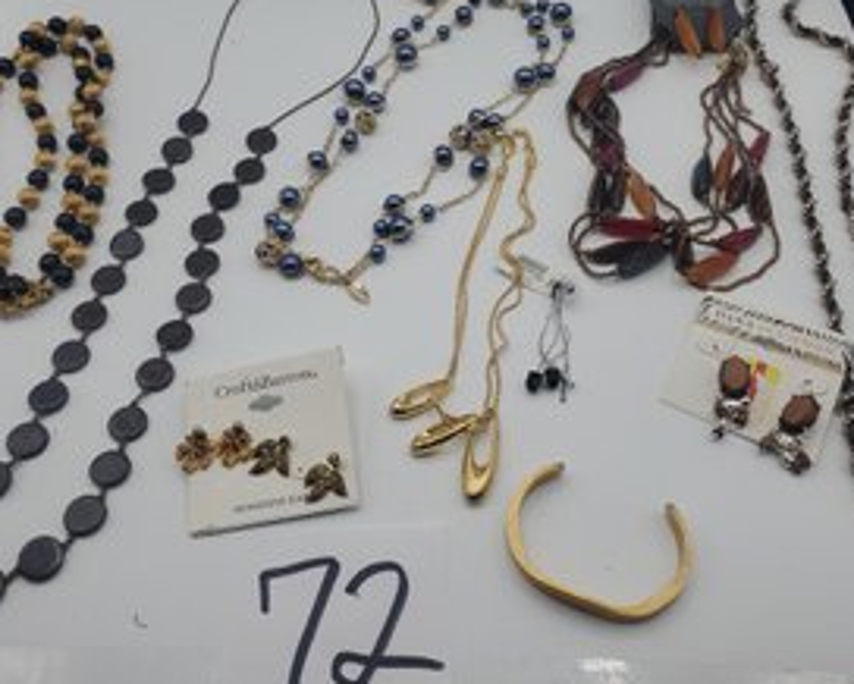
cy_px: 297
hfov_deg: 55.6
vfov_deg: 45.7
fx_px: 809
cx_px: 460
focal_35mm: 32
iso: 50
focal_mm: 4.3
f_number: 2.4
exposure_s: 1/665
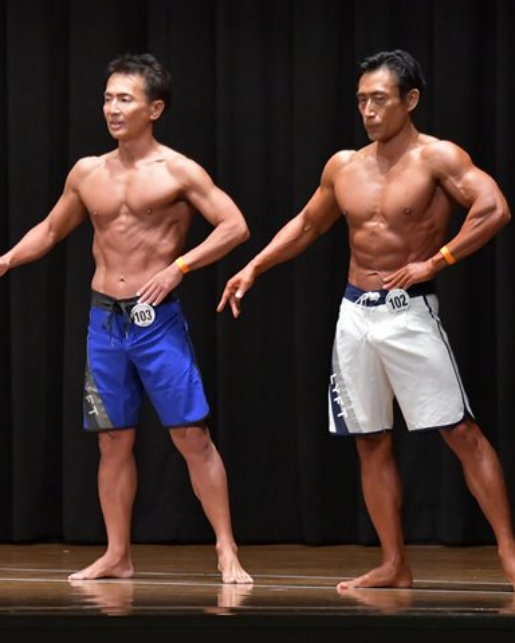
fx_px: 5830
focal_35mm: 306
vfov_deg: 6.3
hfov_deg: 5.1
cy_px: 336
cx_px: 123
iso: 6400
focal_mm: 135
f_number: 5.6
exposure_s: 1/400
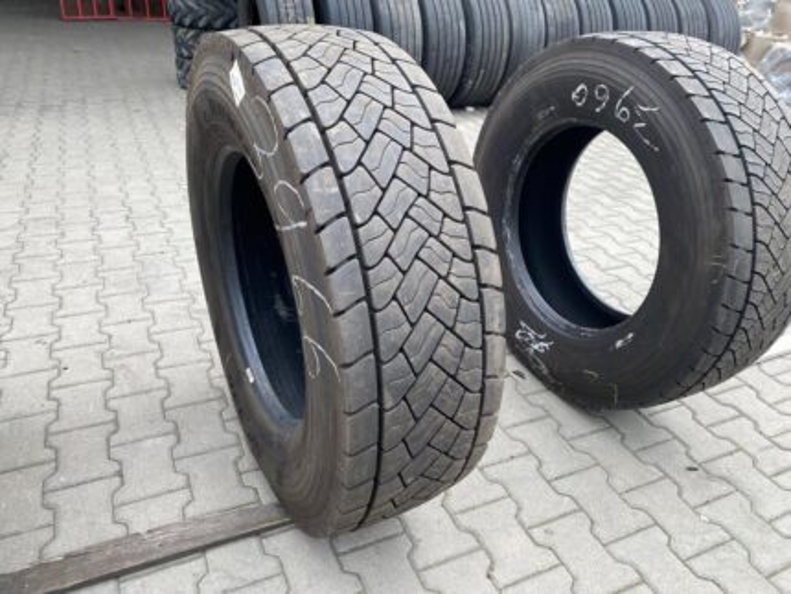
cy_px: 297
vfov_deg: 53.1
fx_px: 594
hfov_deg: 67.3
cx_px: 396
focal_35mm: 26
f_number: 1.8
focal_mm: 4.25
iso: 32
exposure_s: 1/232
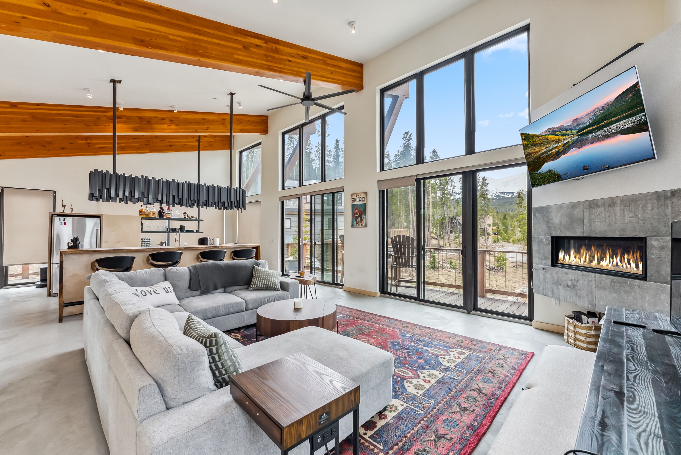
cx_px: 340
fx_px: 265
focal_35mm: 14
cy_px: 228
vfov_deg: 81.3
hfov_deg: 104.2
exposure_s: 1/125
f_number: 8
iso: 800
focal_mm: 14
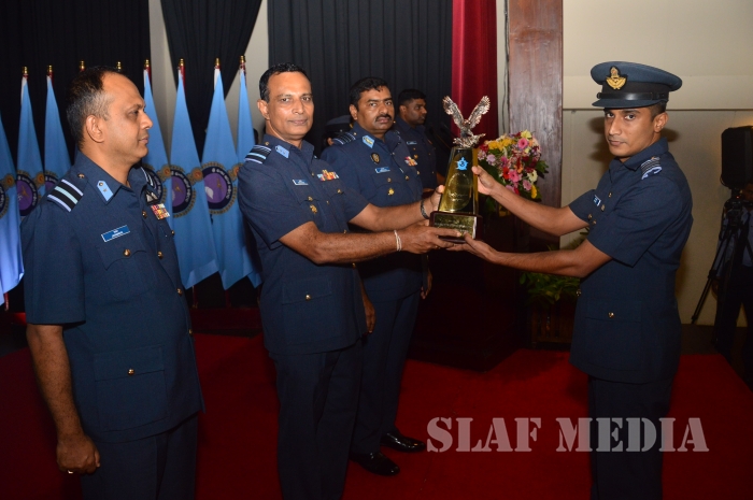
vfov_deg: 22.6
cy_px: 250
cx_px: 376
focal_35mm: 60
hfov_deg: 33.4
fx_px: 1254
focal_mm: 40
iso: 800
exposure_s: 1/125
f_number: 4.5
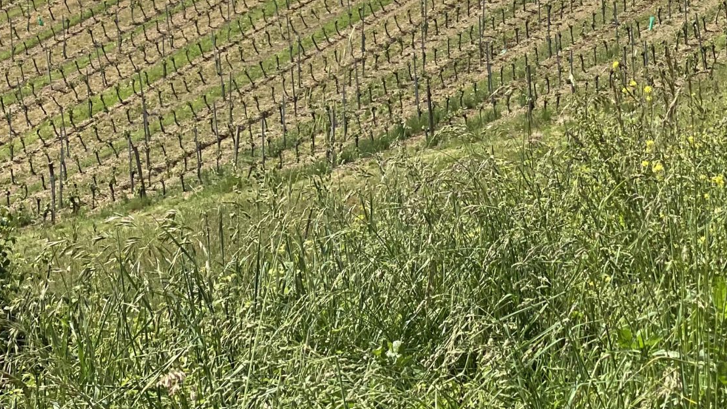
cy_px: -96
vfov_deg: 9.1
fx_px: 2526
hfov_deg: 16.3
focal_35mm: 131
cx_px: 533
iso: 20
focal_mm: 6
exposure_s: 1/2519
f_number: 2
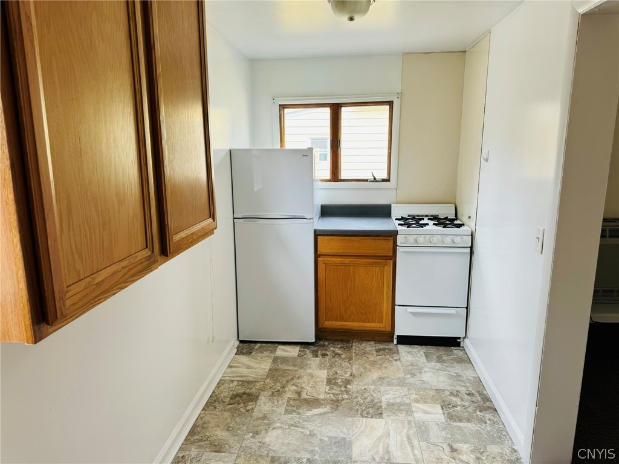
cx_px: 310
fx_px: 429
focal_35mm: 24
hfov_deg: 71.6
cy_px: 232
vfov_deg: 56.8
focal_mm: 6.86
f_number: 1.78
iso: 80
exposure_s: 1/121
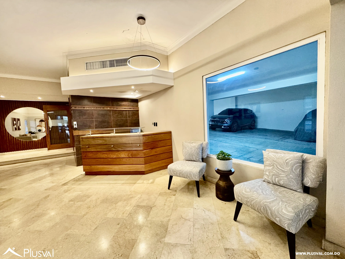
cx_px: 172
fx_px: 140
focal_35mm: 14
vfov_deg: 85.7
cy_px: 130
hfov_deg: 102.1
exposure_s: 1/60
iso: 500
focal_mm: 2.22
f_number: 2.2
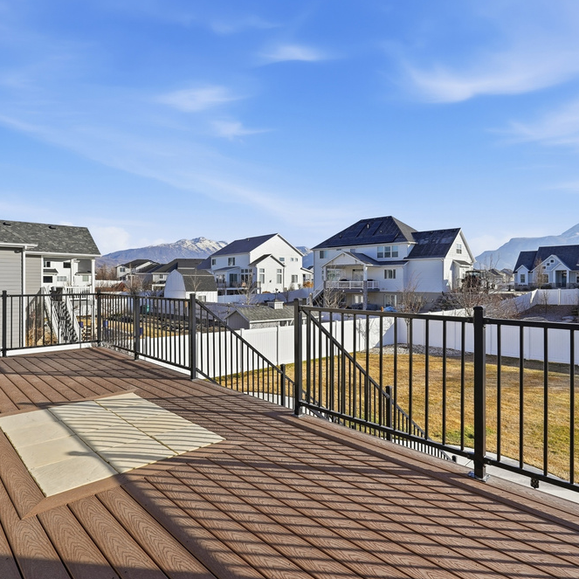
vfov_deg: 72.1
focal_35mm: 21
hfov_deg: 72.0
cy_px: 282
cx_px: 262
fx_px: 397
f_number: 10
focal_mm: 16
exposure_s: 1/4000
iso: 250
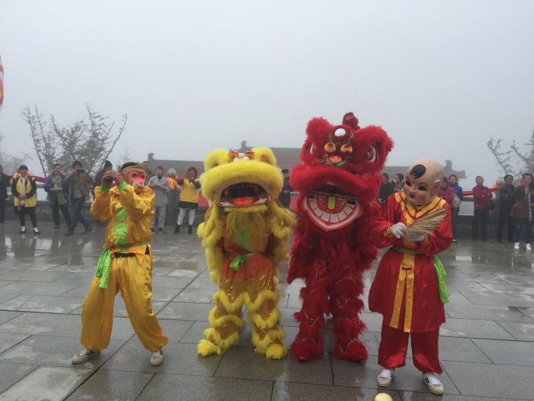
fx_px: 447
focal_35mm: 29
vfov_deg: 48.2
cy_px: 200
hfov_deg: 61.7
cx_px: 267
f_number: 2.2
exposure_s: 1/1883
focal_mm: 4.15
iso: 32
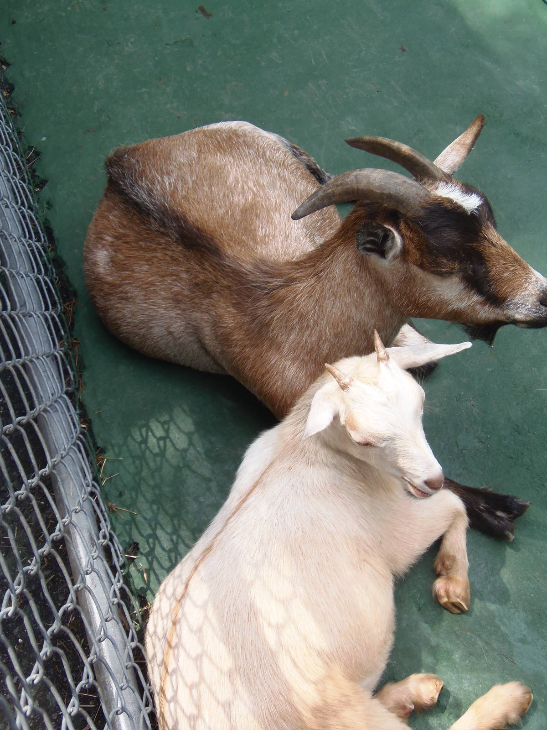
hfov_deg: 34.3
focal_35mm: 42
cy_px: 365
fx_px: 885
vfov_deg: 44.8
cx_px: 274
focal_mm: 7.8
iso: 64
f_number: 3.6
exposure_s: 1/200
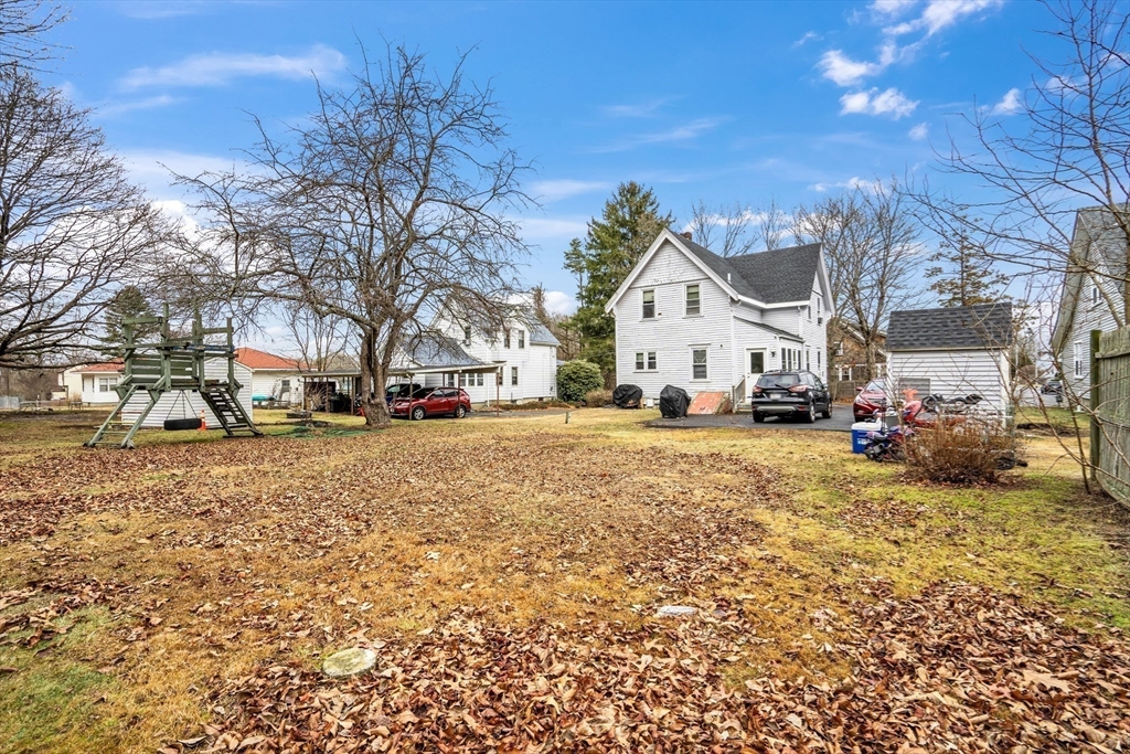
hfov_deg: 96.7
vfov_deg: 73.8
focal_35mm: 16
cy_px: 377
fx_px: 502
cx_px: 565
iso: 160
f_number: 8
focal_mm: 16
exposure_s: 1/100
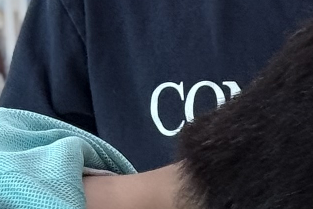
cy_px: 338
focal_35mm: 318
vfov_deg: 4.3
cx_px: 470
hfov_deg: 6.4
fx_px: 2765
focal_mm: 6.76
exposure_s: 1/120
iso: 80
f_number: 1.78
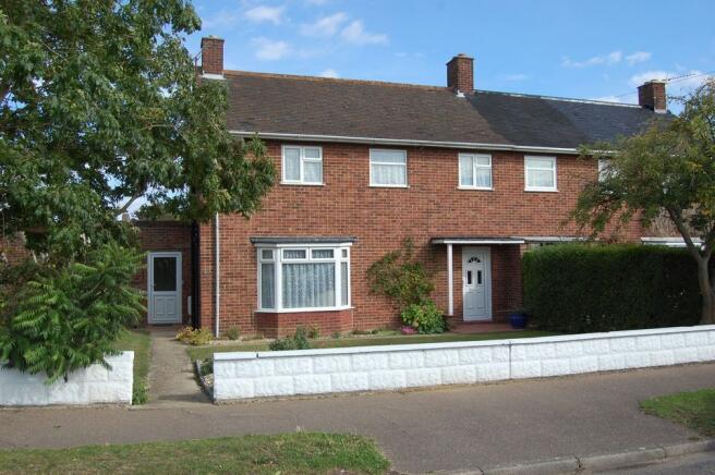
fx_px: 655
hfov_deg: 57.3
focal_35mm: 33
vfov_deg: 39.9
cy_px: 238
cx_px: 358
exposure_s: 1/250
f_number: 8
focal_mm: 22
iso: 200
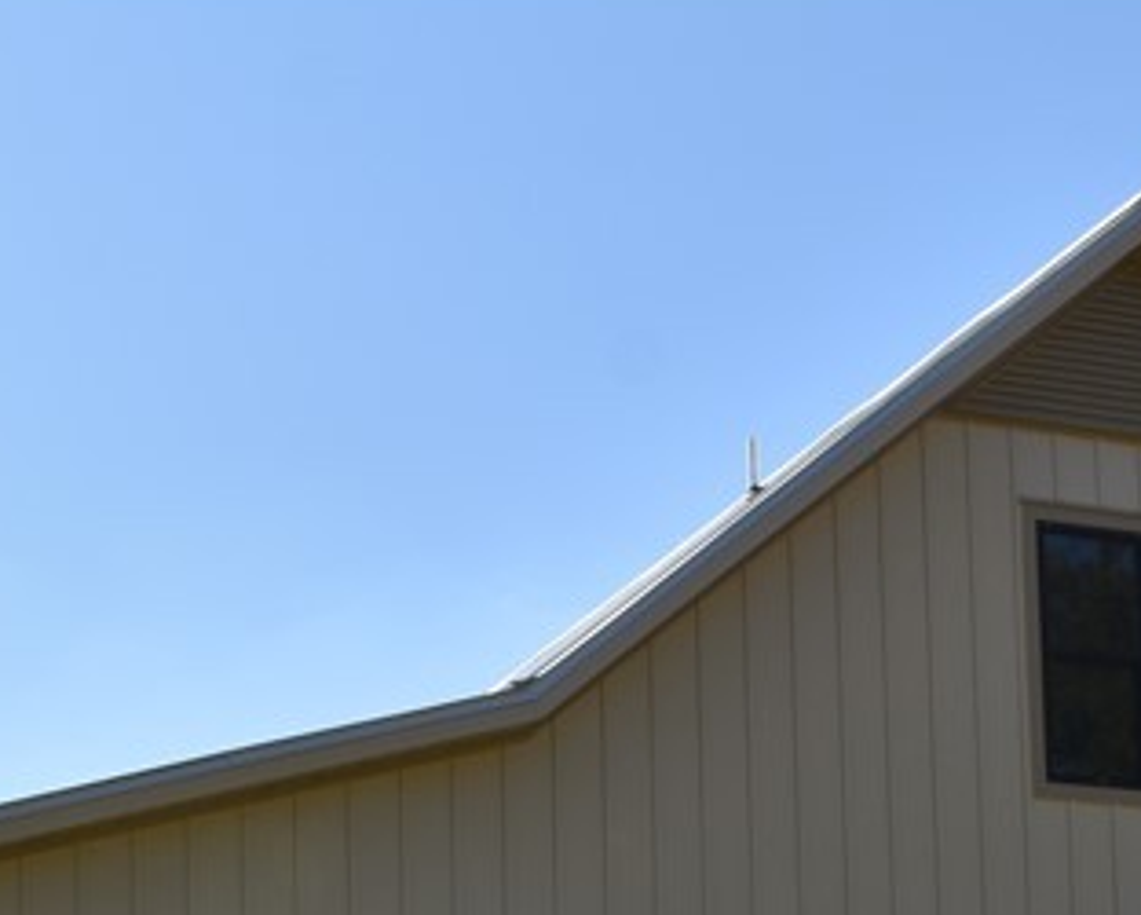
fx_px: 3311
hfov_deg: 19.5
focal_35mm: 98
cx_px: 592
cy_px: 1274
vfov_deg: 14.8
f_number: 9
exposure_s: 1/200
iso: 100
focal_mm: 20
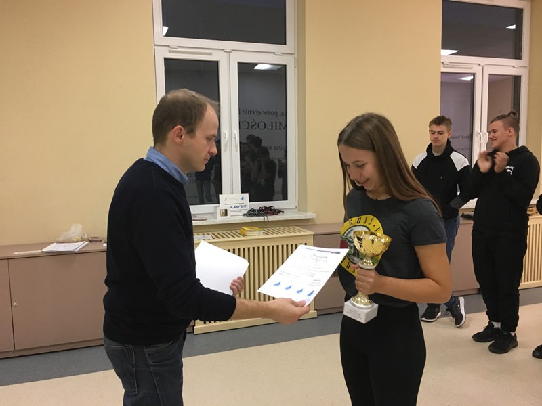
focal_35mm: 29
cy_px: 203
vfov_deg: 48.2
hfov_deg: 61.7
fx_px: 454
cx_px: 271
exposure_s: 1/33
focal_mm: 4.15
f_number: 2.2
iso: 160
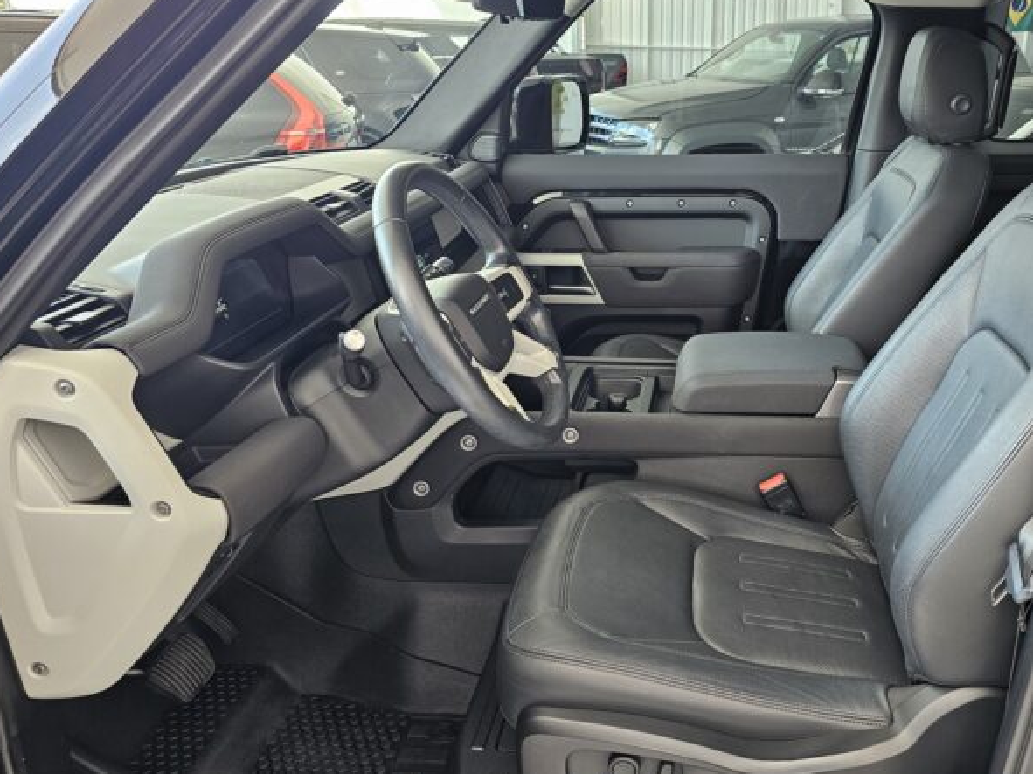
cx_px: 673
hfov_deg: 57.3
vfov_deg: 45.4
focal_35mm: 31
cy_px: 343
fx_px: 925
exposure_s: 1/100
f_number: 1.7
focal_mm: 6.3
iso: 160
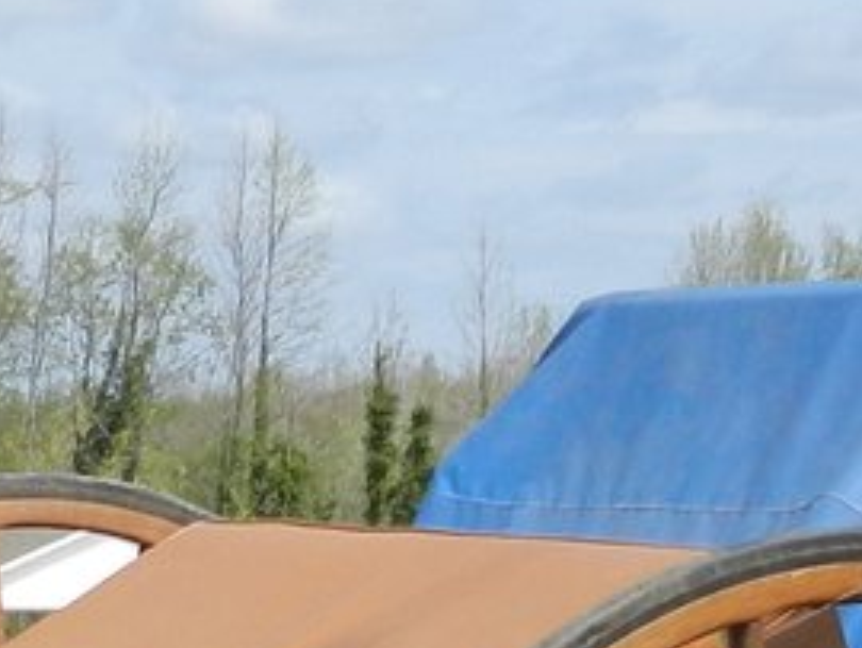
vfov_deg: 8.0
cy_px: 1128
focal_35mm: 179
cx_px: -445
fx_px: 4461
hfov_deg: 10.6
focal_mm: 5.6
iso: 160
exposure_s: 1/1000
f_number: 4
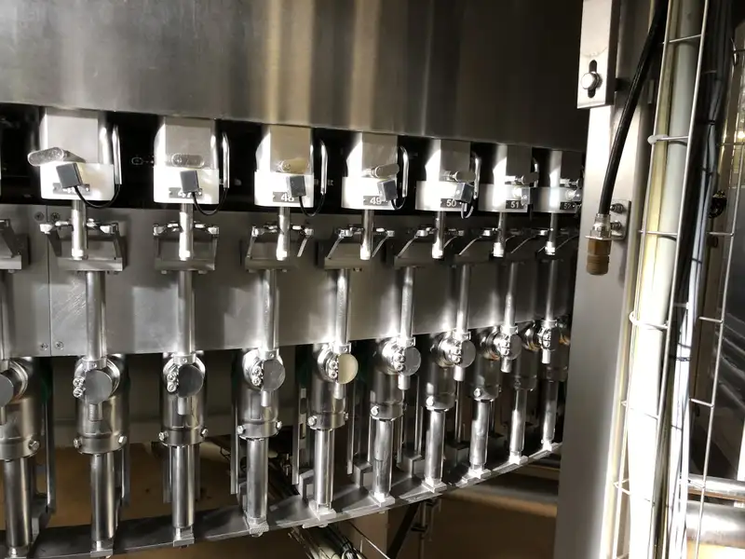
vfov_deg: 49.7
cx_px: 372
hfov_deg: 63.4
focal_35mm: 28
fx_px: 603
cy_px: 280
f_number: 1.8
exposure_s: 1/20
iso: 40
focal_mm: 3.99
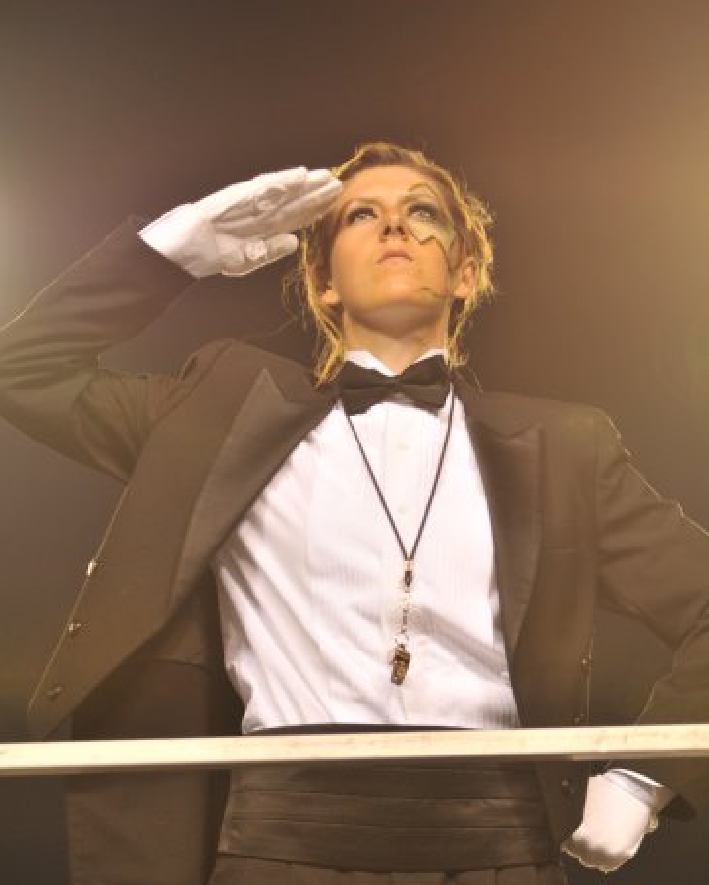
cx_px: 356
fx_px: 3435
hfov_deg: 11.8
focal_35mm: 131
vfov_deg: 14.7
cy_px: 534
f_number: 2.8
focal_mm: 70
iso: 320
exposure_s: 1/60
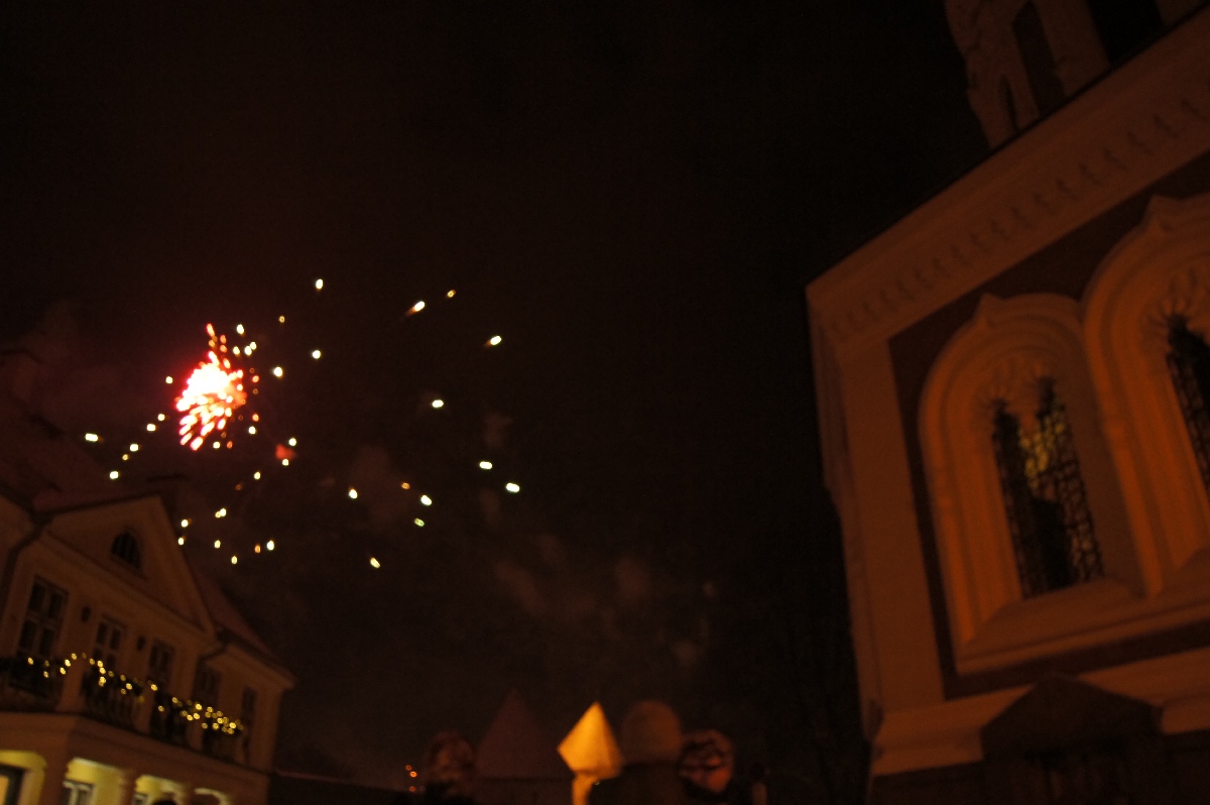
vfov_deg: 47.9
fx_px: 907
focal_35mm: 27
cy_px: 402
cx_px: 605
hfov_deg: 67.4
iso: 800
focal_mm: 18
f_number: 3.5
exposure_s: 1/25
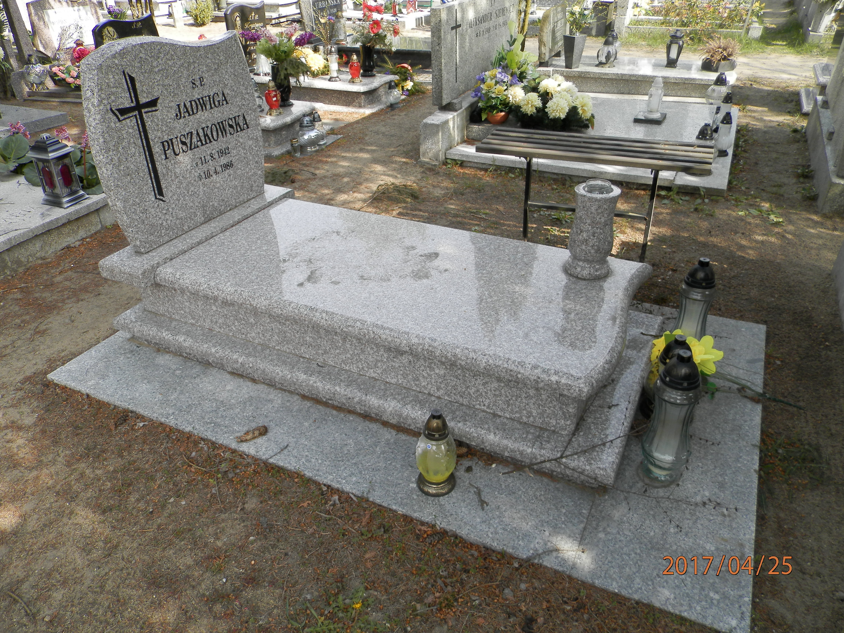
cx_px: 422
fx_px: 610
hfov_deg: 69.4
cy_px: 316
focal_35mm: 25
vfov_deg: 54.9
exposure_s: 1/250
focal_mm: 4.5
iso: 80
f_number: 3.1
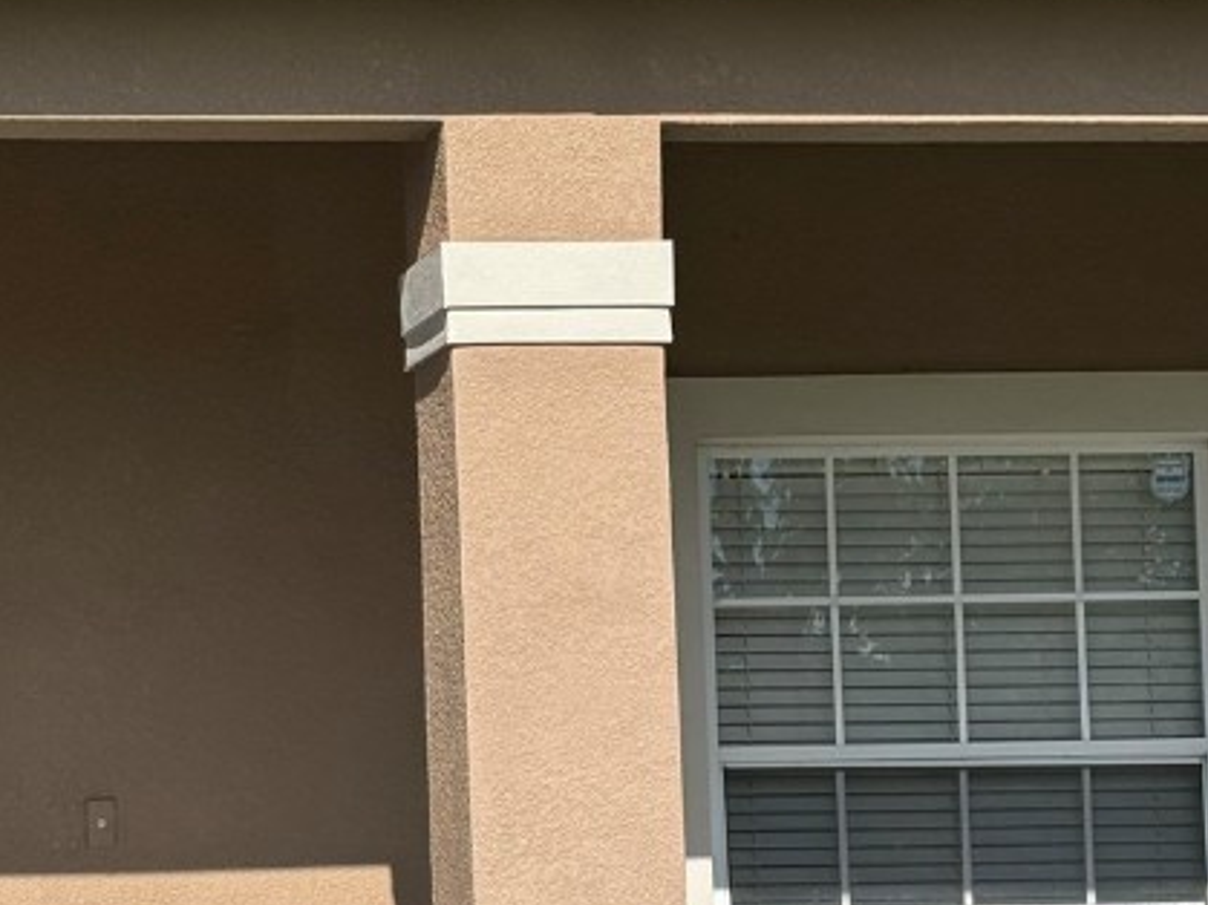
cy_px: 579
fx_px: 4431
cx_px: 268
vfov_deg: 11.7
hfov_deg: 15.4
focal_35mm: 127
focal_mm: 5.96
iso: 32
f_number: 1.6
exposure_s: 1/3663
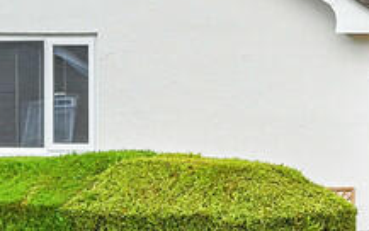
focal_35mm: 144
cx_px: 408
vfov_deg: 9.1
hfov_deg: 14.2
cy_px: 116
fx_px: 1449
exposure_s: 1/640
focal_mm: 30
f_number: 8
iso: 400
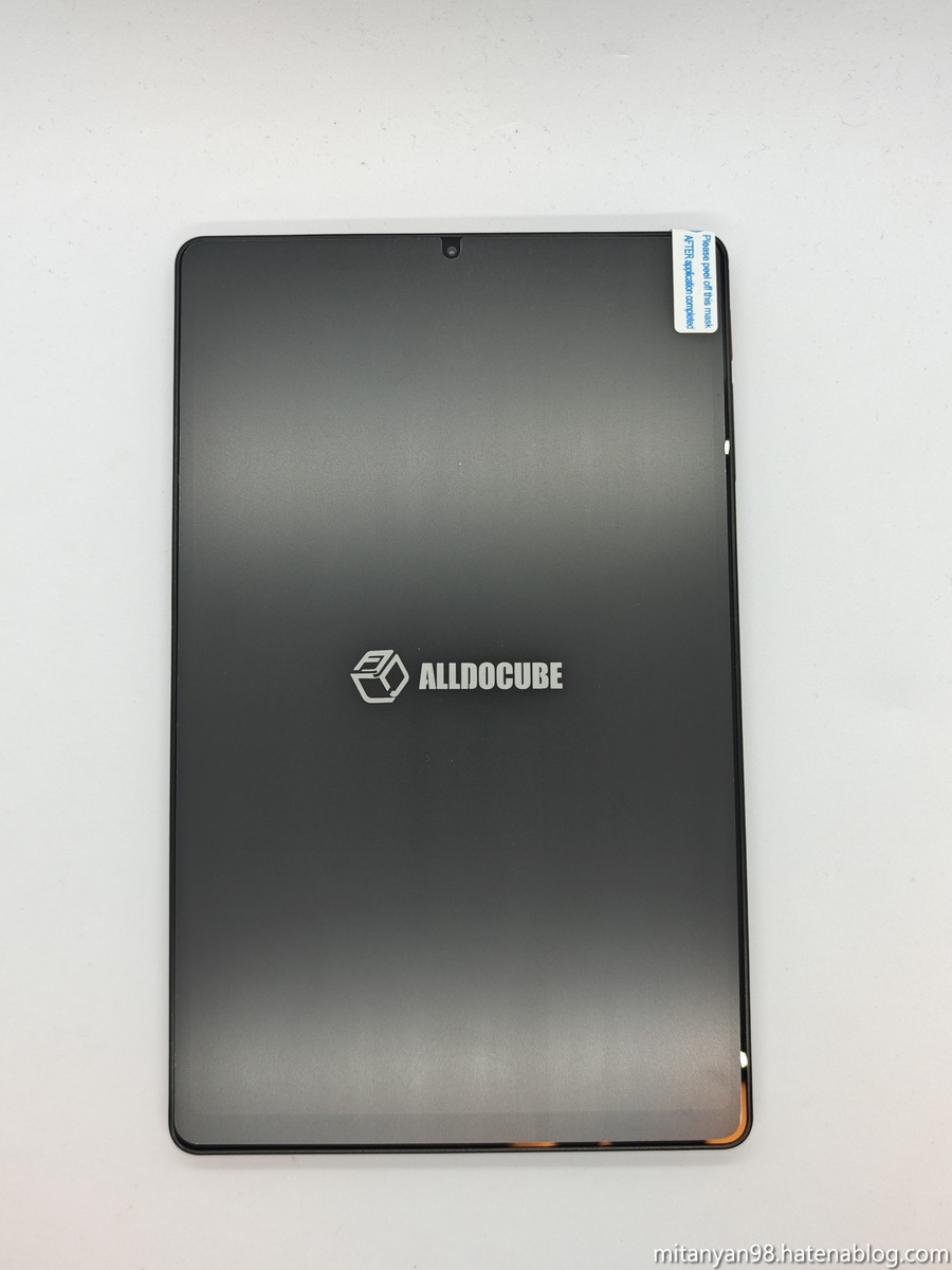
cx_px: 476
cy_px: 635
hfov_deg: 40.7
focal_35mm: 35
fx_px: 1283
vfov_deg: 52.6
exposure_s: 1/100
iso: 80
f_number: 2
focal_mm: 8.72
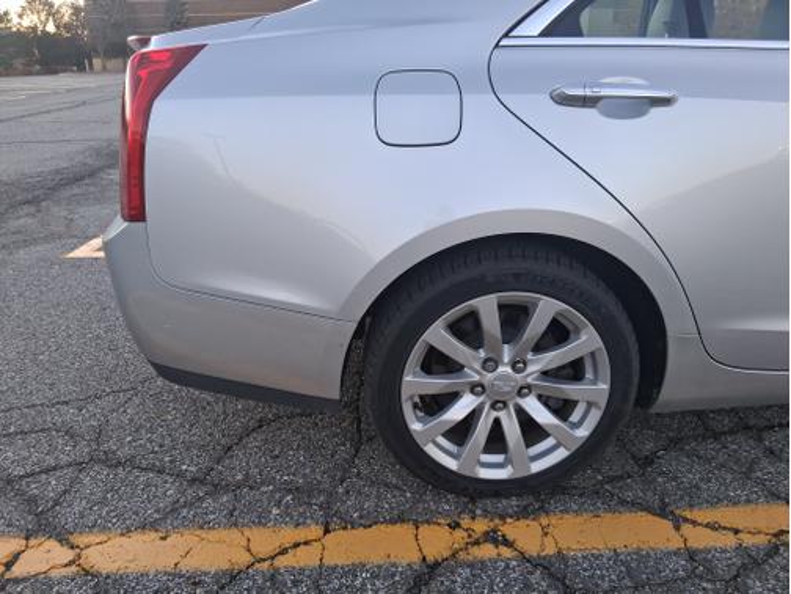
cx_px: 396
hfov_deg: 67.3
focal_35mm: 26
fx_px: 594
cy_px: 297
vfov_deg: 53.1
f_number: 1.8
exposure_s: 1/100
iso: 125
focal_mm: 3.98
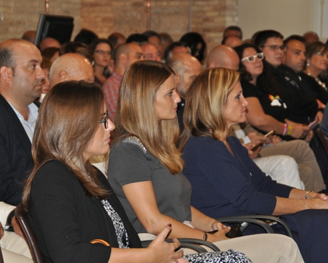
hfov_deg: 14.1
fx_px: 1330
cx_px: 132
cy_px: 131
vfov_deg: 11.3
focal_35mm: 137
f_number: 5.6
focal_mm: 80
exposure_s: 1/60
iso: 800
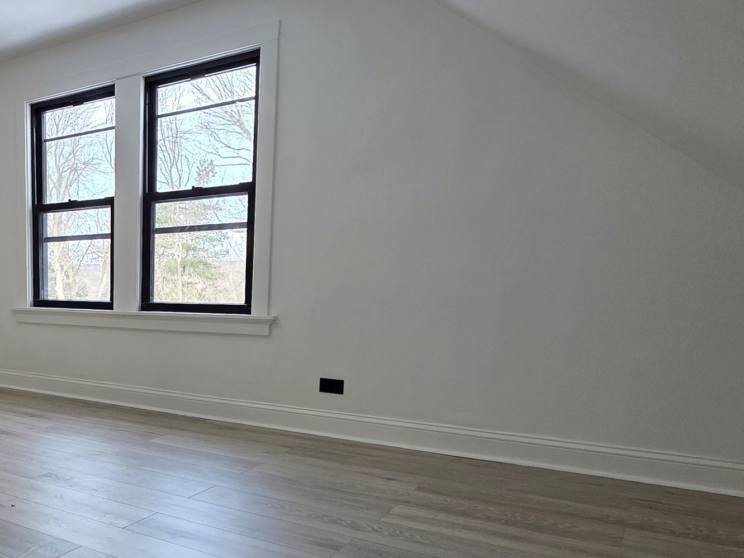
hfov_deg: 51.5
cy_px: 386
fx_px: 645
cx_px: 48
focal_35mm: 30
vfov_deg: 45.8
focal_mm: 2.2
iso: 50
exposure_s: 1/120
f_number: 1.9
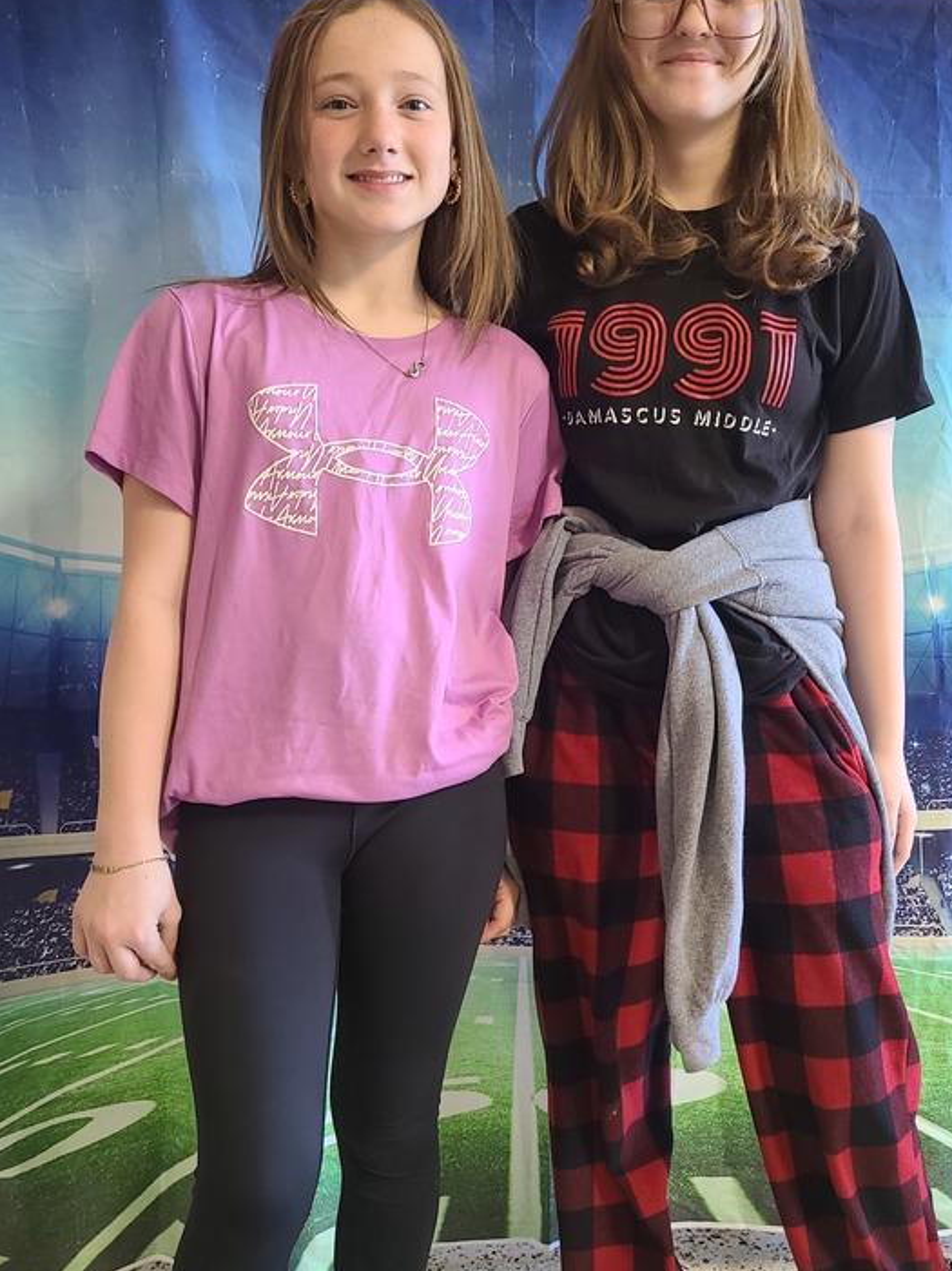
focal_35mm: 38
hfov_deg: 37.5
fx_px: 1395
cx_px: 577
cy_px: 763
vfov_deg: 48.7
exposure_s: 1/40
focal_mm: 5.4
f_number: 1.8
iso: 400
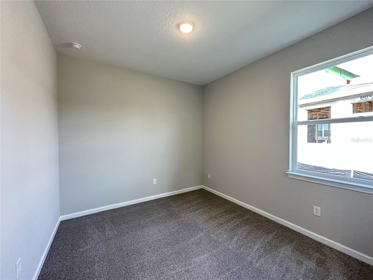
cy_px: 140
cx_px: 186
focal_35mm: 14
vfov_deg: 85.7
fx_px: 151
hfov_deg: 102.1
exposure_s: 1/120
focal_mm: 2.22
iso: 250
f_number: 2.2
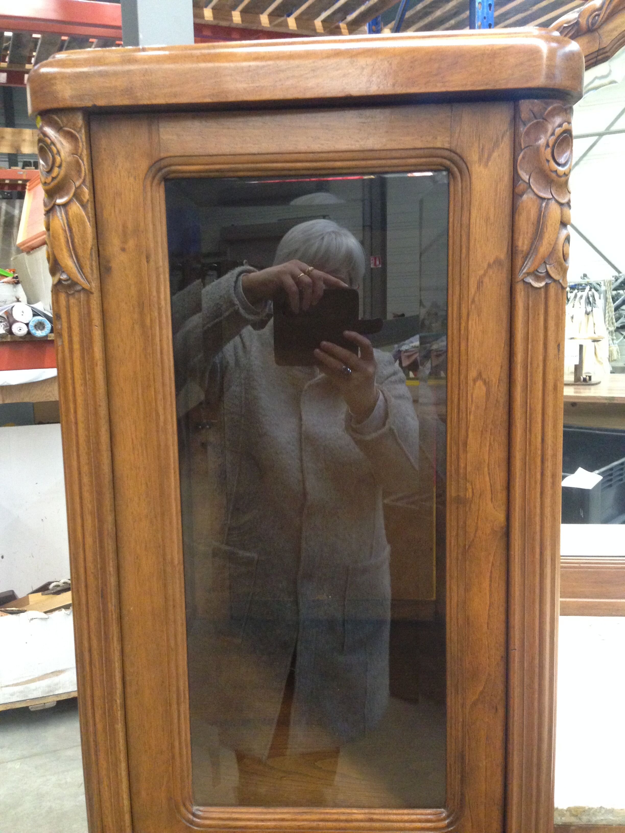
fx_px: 794
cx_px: 312
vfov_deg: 55.4
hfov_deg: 42.9
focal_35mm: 33
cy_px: 416
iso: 320
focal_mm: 4.12
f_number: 2.4
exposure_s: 1/20
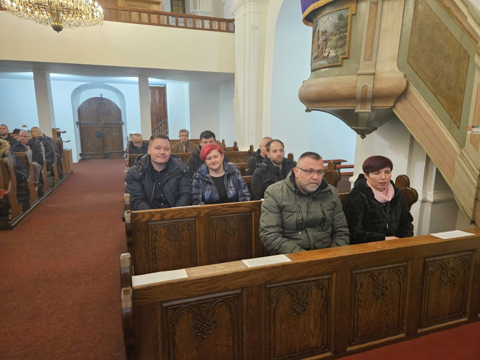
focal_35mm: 23
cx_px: 240
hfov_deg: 73.9
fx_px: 319
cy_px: 180
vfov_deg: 58.9
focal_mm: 5.4
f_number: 1.8
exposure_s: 1/50
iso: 800
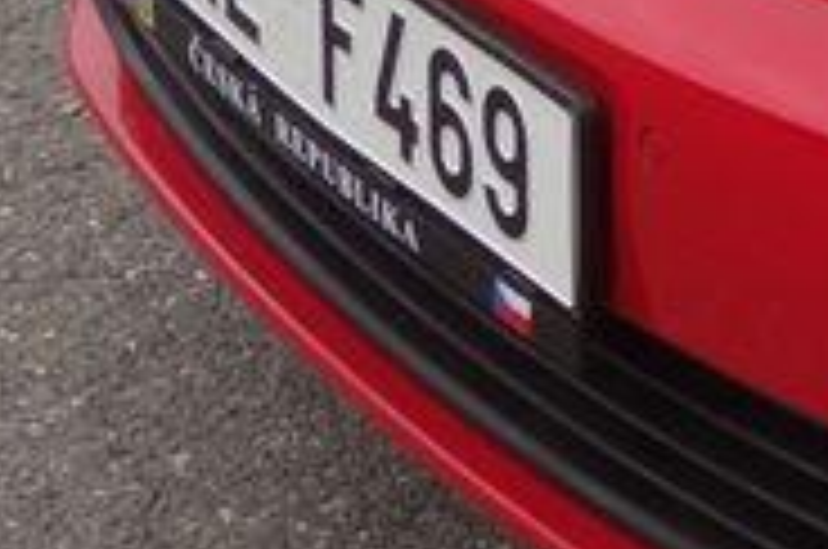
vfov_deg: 7.2
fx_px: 4202
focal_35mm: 183
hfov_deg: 9.3
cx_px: 2372
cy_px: -562
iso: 125
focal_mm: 10.4
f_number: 5
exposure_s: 1/100
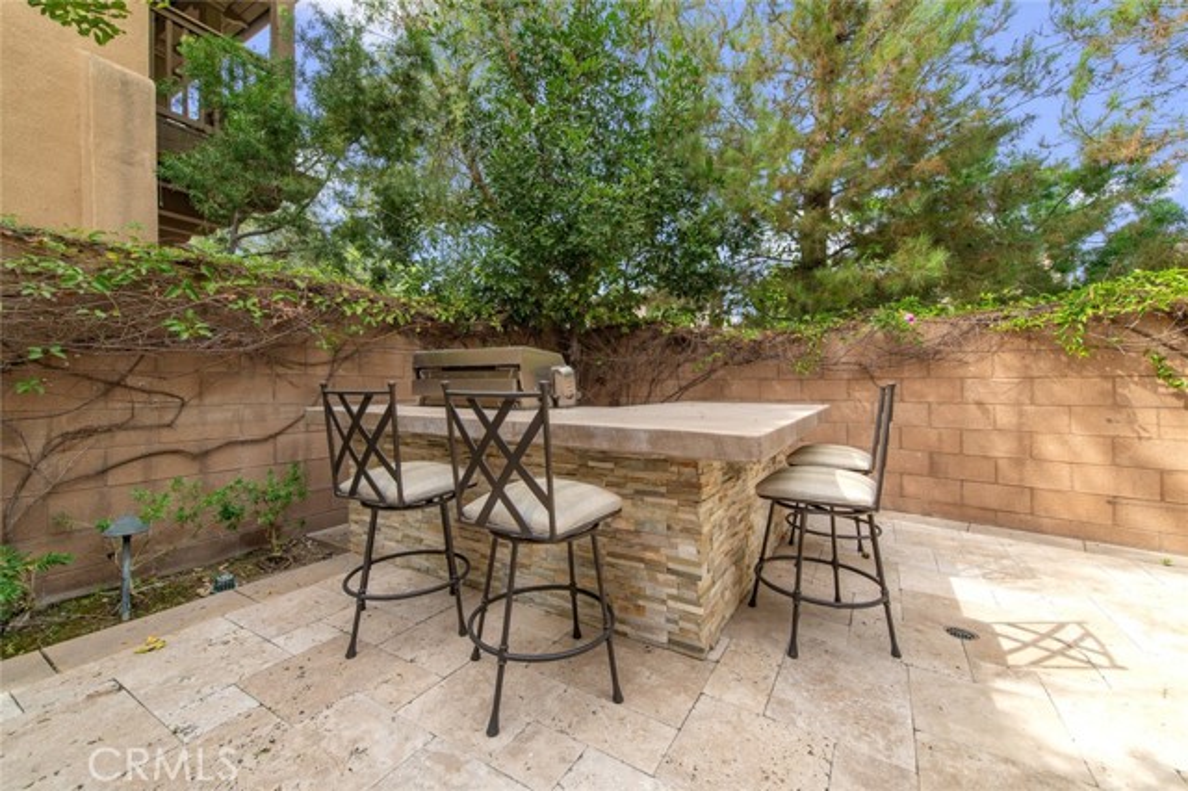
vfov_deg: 81.1
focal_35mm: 14
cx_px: 594
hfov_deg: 104.3
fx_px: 462
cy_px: 396
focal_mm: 14
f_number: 5
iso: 200
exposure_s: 1/250
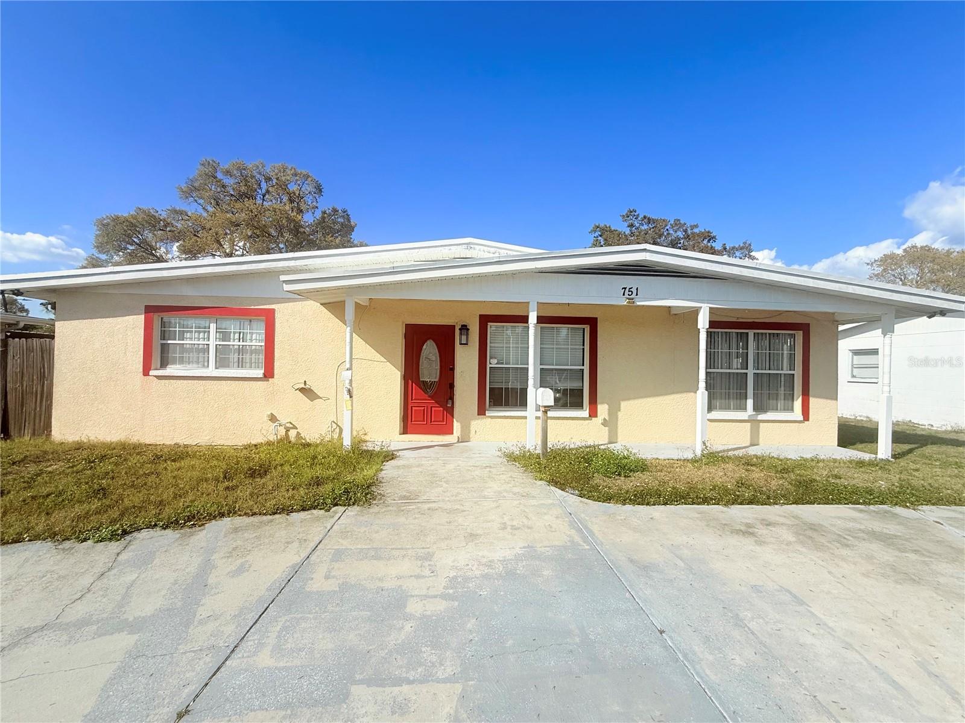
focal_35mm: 14
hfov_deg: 102.1
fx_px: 390
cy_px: 362
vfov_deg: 85.7
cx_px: 482
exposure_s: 1/3460
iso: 50
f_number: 2.2
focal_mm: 2.22
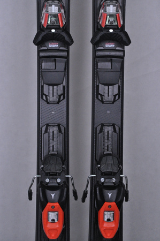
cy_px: 120
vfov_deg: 19.5
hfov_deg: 13.0
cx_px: 80
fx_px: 702
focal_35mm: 105
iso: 3200
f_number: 9.5
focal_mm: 70
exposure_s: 1/125
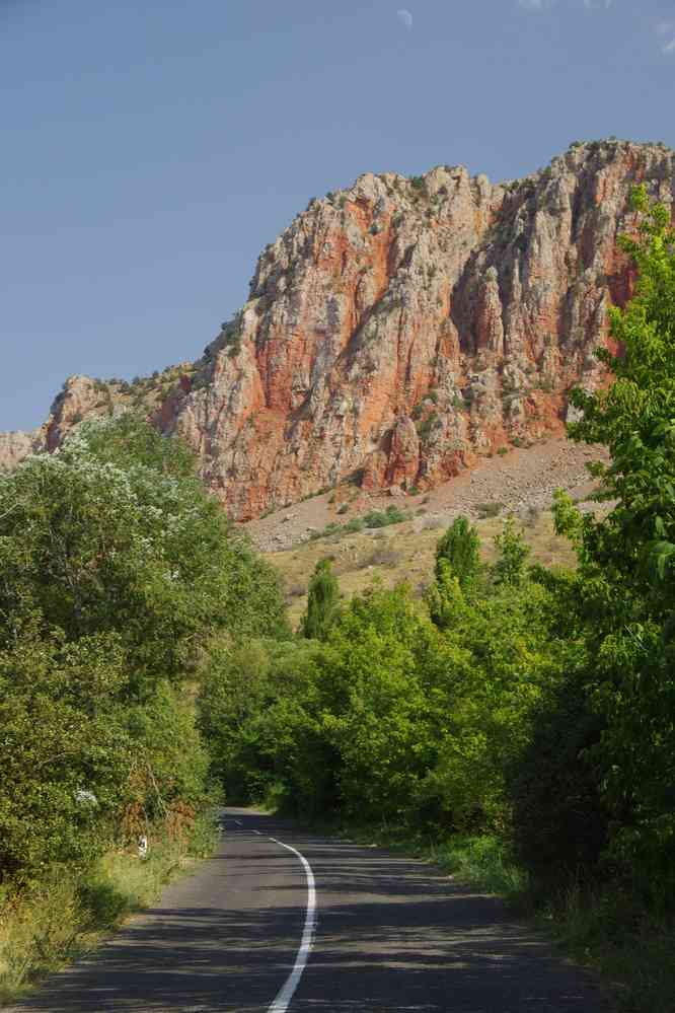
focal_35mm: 75
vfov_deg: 27.0
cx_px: 338
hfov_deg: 18.2
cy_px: 506
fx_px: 2109
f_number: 10
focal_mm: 50
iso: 200
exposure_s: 1/80
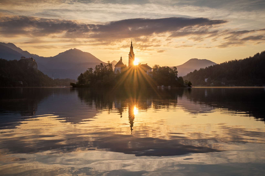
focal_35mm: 42
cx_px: 132
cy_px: 88
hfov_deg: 46.4
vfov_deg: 31.9
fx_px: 309
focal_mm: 42
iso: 100
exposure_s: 1/400
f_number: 16
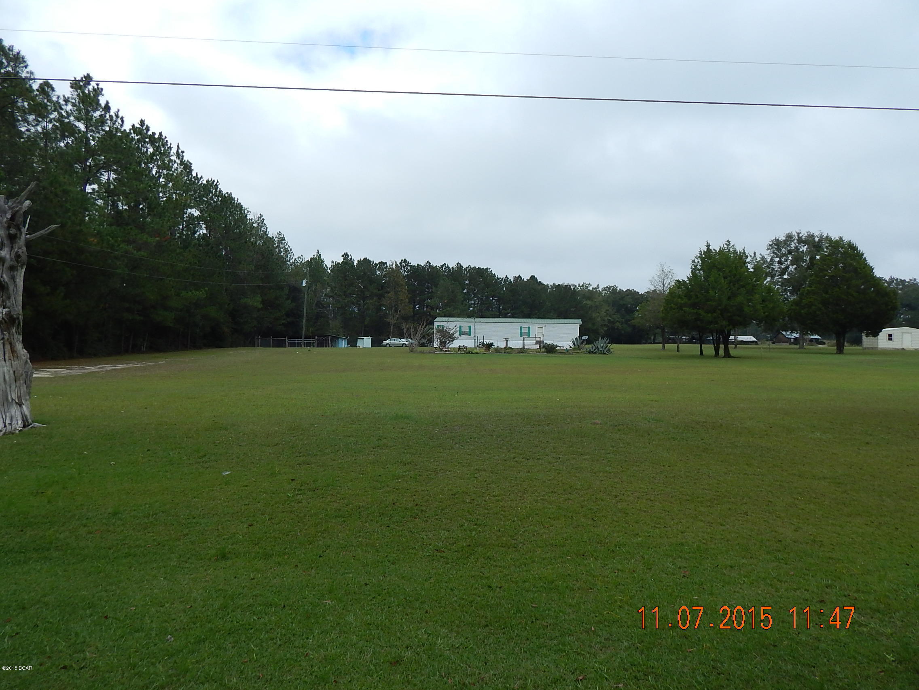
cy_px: 345
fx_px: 611
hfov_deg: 73.9
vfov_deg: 58.9
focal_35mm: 23
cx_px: 460
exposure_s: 1/1250
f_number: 3
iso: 125
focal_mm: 4
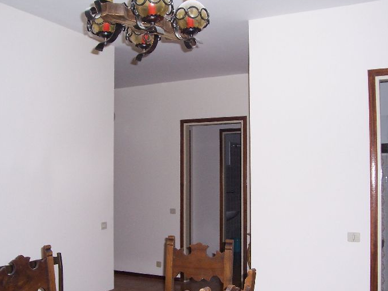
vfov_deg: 35.9
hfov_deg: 46.8
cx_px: 189
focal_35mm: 40
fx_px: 448
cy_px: 163
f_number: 2.7
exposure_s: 1/60
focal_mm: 5.6
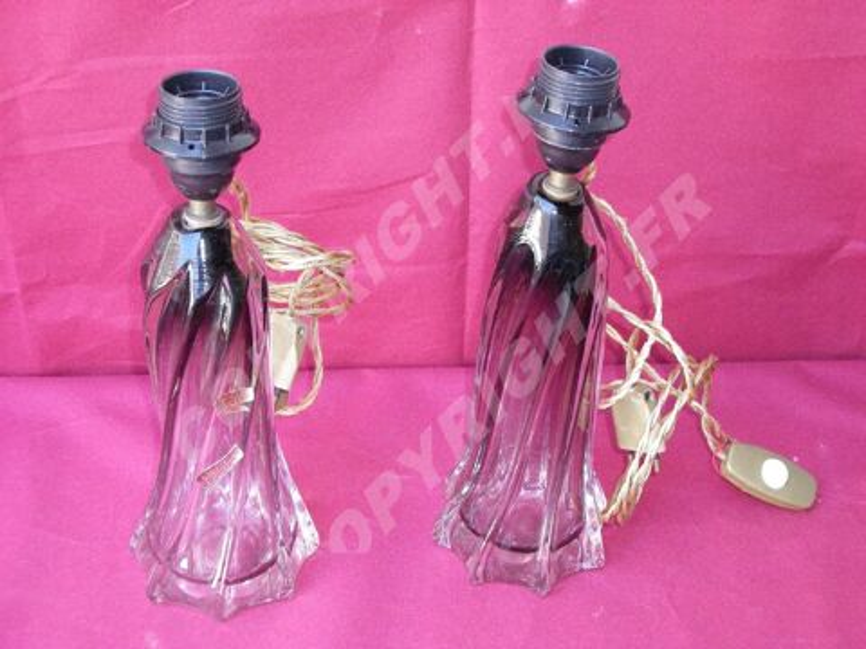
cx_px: 433
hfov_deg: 35.5
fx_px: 1351
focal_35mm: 54
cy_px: 324
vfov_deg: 27.0
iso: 400
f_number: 3.3
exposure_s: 1/60
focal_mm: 9
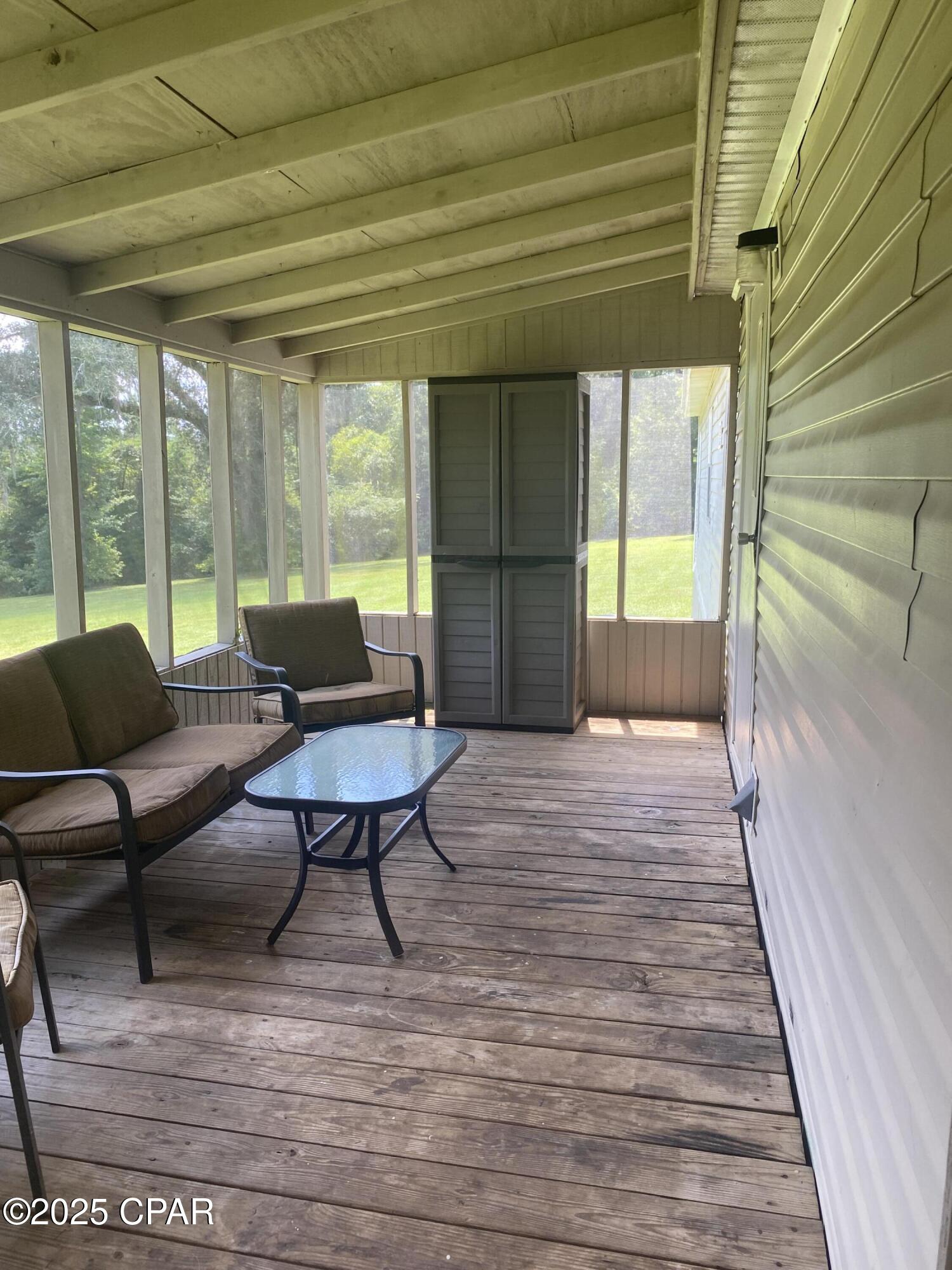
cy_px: 635
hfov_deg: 53.1
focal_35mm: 26
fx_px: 953
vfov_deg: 67.3
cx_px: 476
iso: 40
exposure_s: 1/121
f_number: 1.8
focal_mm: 4.25
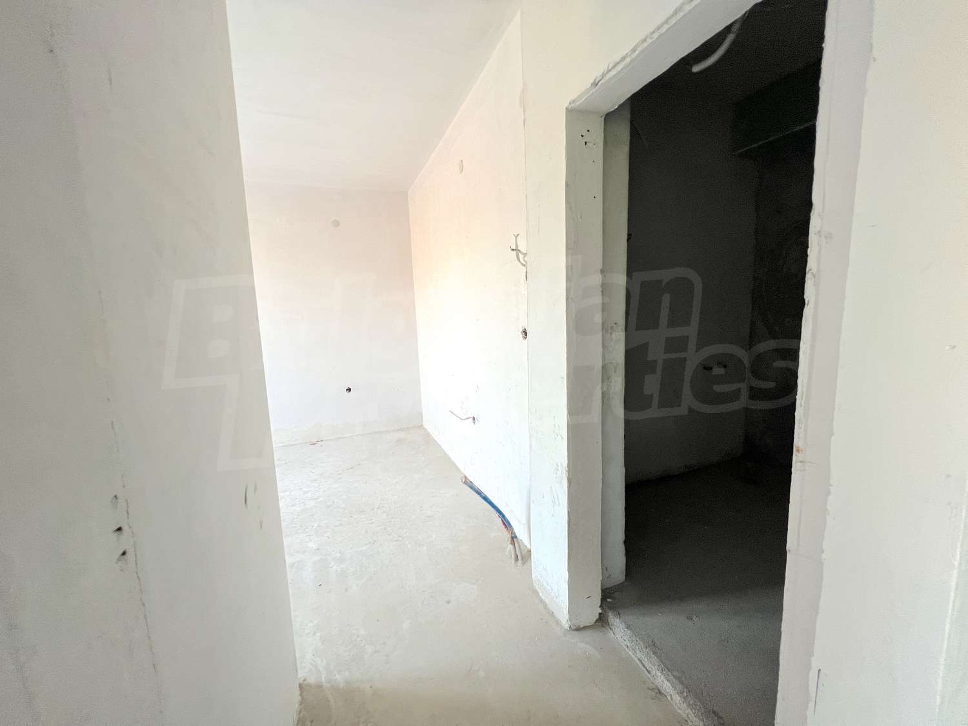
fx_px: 364
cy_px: 363
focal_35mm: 13
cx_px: 484
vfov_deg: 89.9
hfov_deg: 106.2
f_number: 1.8
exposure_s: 1/99
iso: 100
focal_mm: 1.57
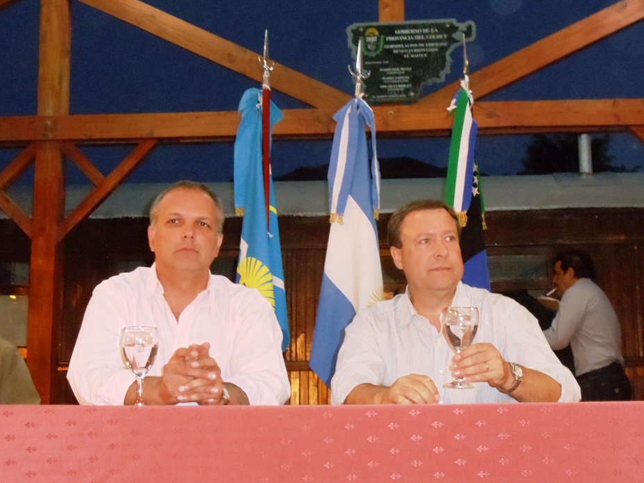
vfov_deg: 18.0
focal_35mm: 82
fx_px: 1526
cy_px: 265
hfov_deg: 23.8
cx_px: 306
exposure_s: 1/30
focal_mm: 10.12
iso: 800
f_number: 4.4
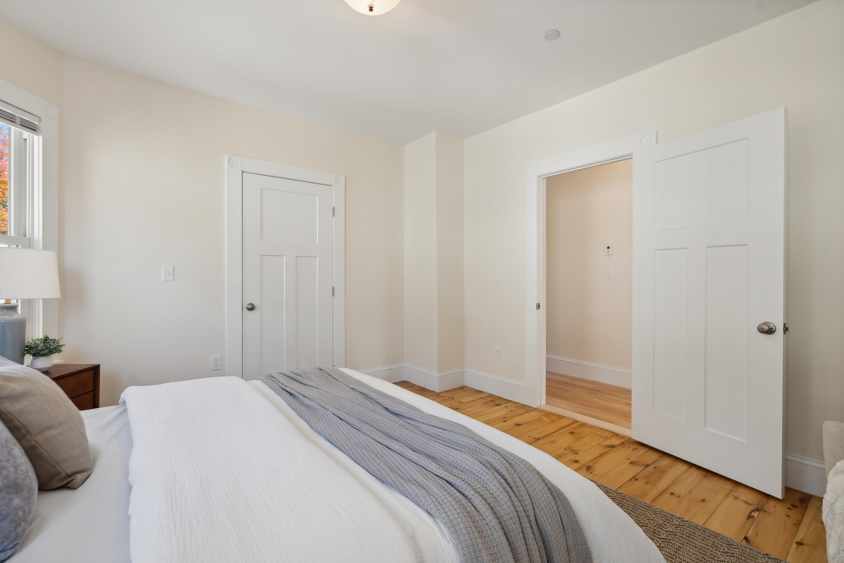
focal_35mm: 16
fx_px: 375
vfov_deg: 73.8
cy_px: 282
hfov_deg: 96.7
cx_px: 422
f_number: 7.1
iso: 800
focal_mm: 16
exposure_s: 1/160
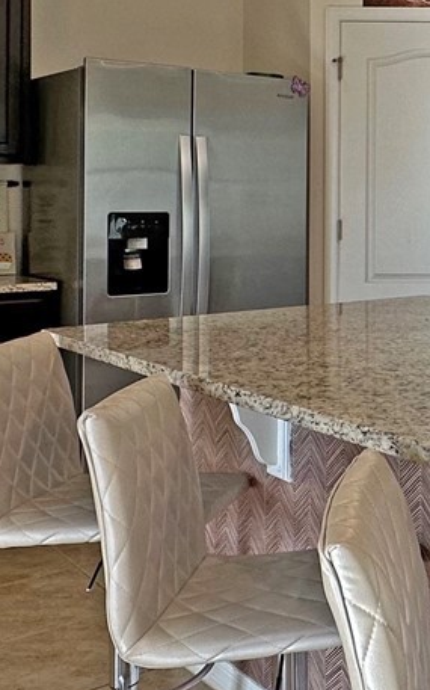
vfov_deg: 38.2
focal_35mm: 52
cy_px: 202
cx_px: 626
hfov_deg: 21.3
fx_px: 977
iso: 160
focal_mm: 2.22
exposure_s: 1/120
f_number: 2.2
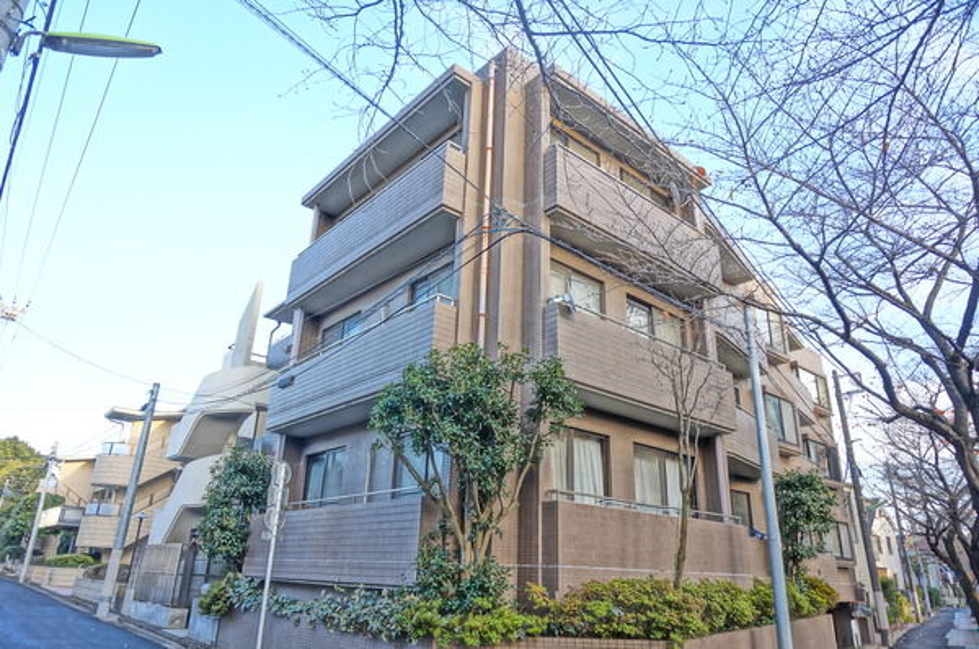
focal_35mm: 24
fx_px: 652
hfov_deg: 73.8
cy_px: 324
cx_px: 490
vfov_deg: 53.0
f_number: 3.5
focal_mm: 16
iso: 200
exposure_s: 1/80
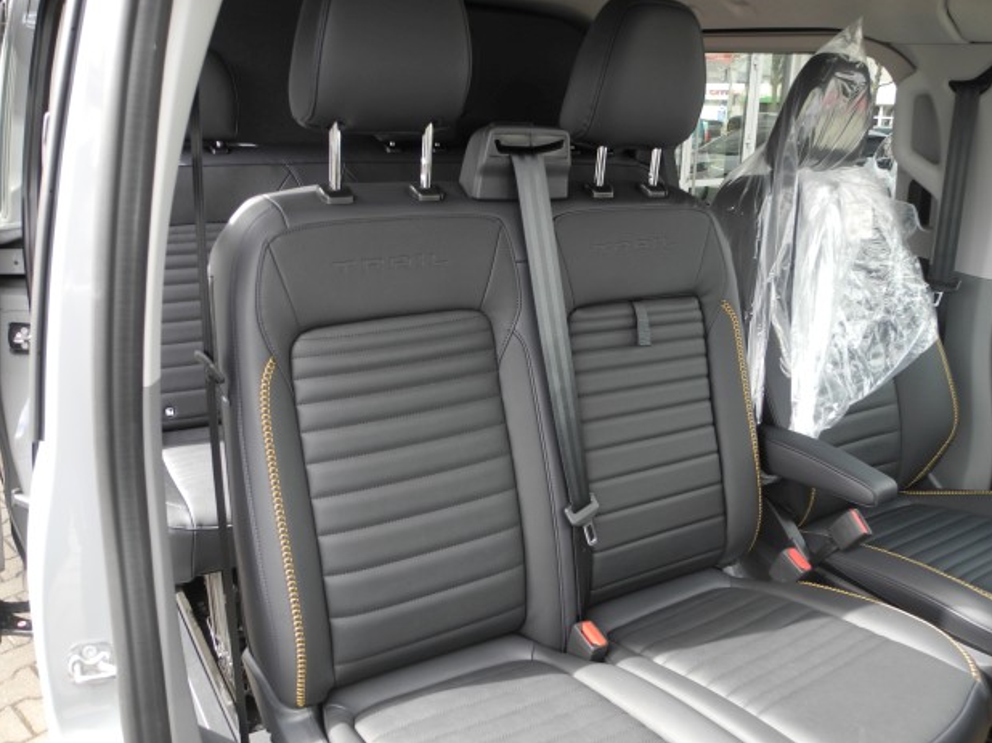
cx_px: 486
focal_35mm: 29
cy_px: 372
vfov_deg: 48.2
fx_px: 831
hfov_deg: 61.7
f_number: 2.8
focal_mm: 6
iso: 100
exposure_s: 1/80
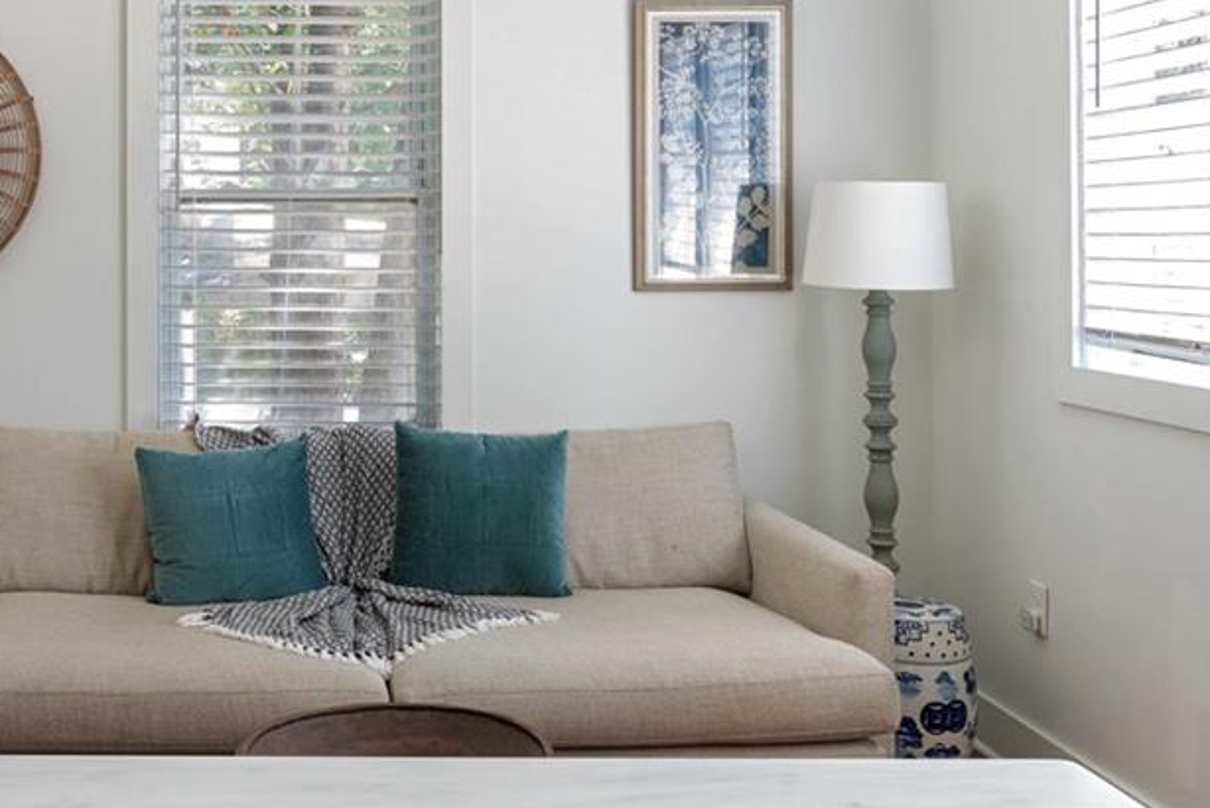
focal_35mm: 45
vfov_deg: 29.6
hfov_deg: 41.7
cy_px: 243
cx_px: 238
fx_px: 1513
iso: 1000
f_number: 9
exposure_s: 1/15
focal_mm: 27
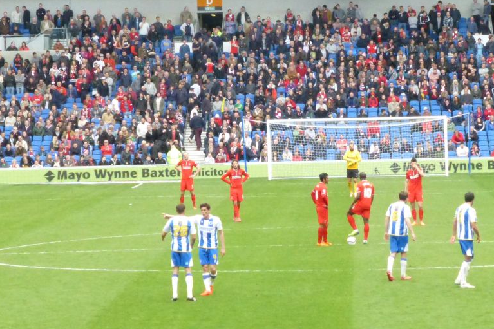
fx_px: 3059
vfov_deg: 6.2
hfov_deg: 9.2
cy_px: 122
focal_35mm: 223
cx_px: 292
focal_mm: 24.4
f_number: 5.4
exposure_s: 1/1600
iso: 1600
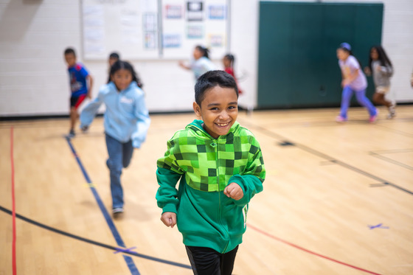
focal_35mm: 50
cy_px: 138
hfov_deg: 39.6
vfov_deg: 27.0
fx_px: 573
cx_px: 206
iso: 1600
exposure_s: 1/1250
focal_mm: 50
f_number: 1.4
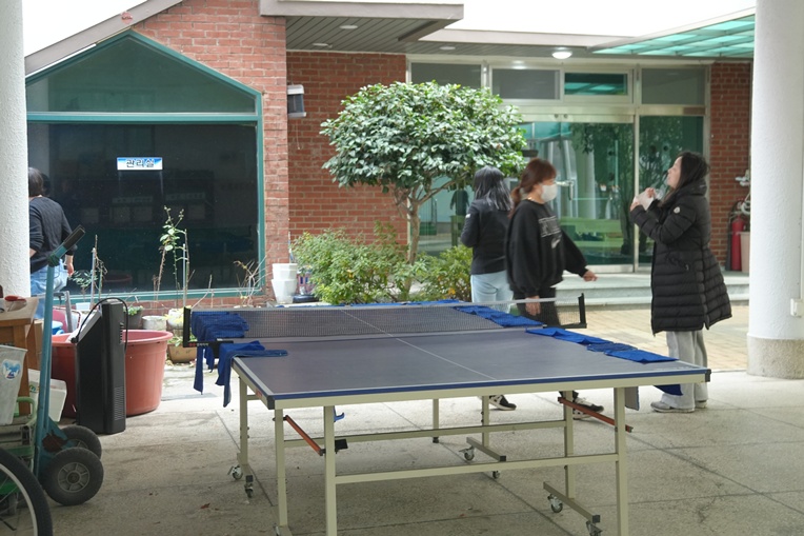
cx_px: 402
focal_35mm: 50
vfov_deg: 27.2
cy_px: 268
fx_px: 1105
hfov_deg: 40.0
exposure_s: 1/80
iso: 1000
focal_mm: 33
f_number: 5
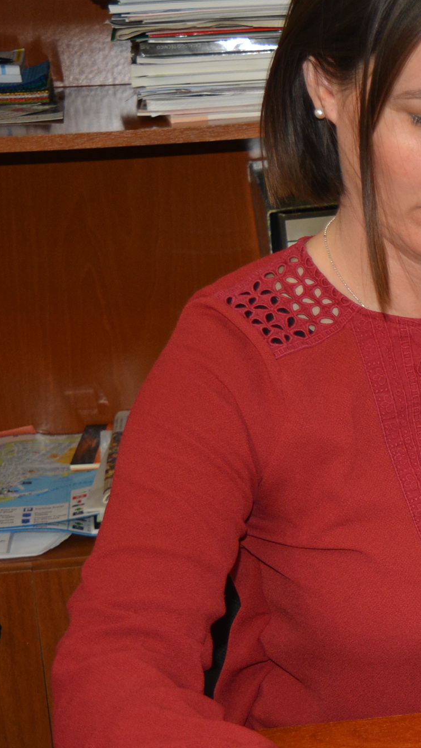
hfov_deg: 11.0
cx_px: 788
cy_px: 494
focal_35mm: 102
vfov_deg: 20.8
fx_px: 2028
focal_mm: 29
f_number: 4.2
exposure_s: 1/60
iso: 400
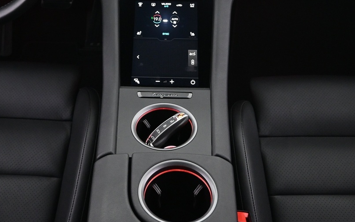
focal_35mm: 49
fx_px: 474
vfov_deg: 25.2
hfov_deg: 41.0
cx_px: 160
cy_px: 4
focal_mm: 16
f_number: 3.5
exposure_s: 1/15
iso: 1600
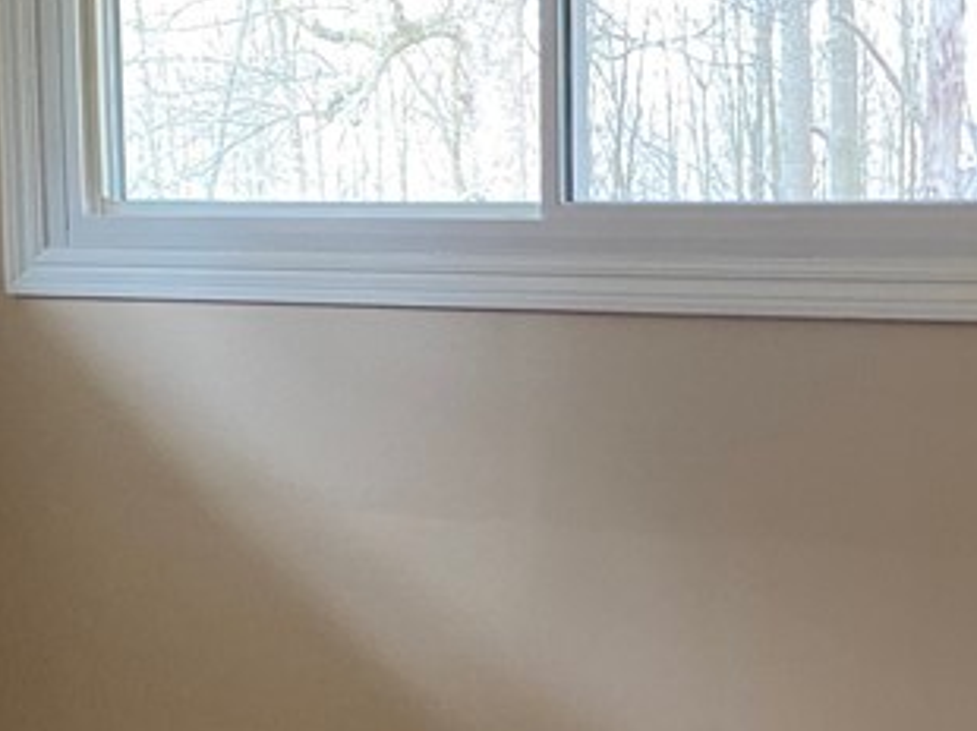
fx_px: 2425
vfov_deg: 17.0
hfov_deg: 22.4
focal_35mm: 86
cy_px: 583
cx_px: 829
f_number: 1.8
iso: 250
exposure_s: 1/60
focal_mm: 4.25
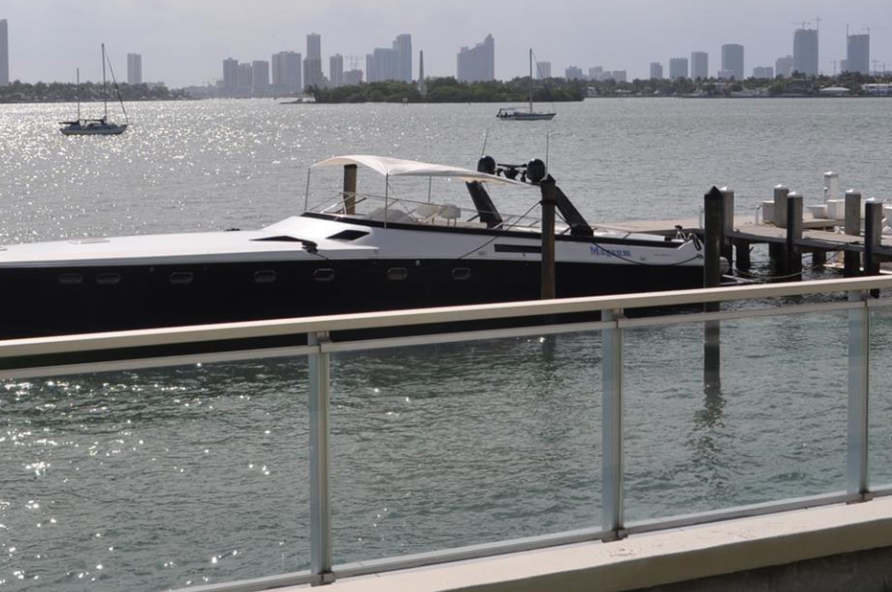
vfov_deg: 20.2
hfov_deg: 30.1
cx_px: 386
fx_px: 1658
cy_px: 194
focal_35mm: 67
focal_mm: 26
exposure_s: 1/500
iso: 200
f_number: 11
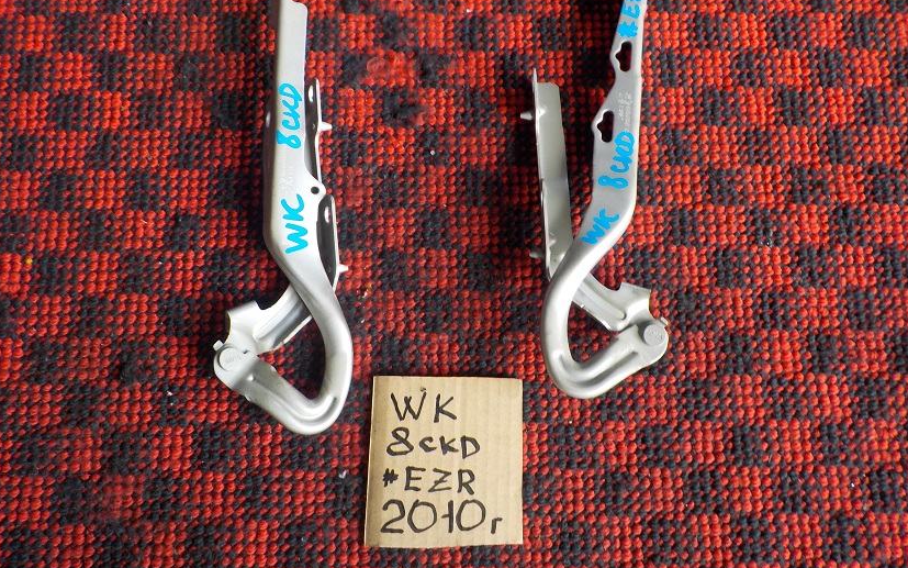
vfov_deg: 39.3
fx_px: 792
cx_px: 453
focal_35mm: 32
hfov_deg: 59.7
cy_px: 238
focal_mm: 4.1
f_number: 3.3
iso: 125
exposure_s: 1/60
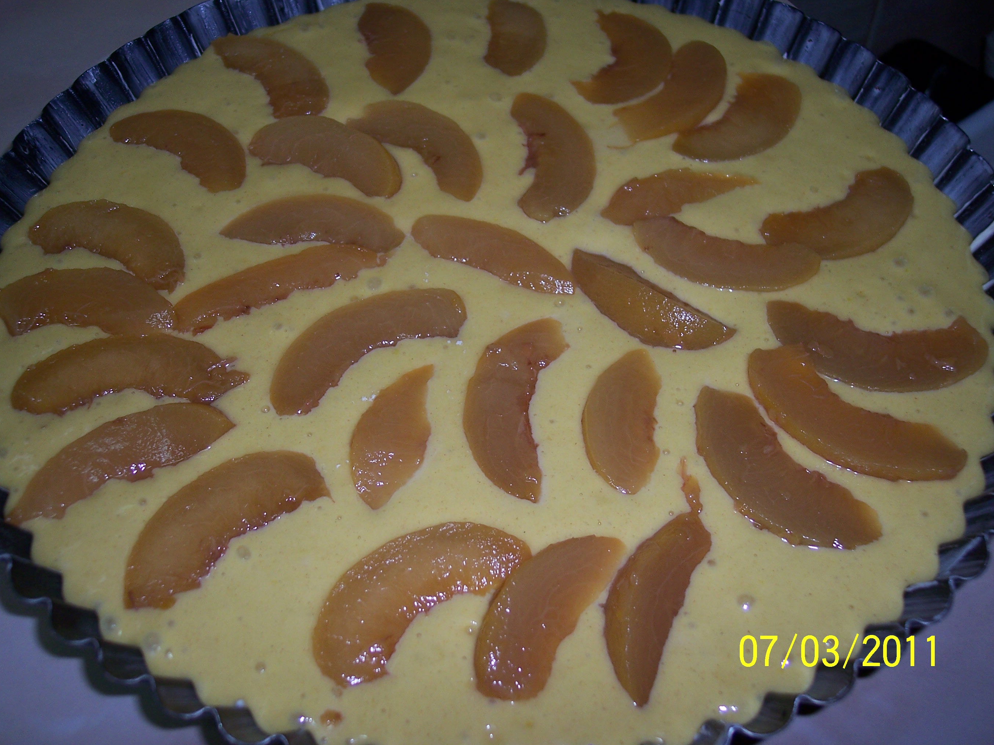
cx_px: 476
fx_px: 1177
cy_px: 358
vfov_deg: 35.1
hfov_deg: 45.8
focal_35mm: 41
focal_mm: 8
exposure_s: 1/60
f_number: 2.8
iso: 100
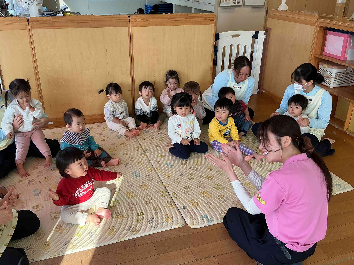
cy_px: 130
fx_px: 327
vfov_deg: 44.2
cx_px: 172
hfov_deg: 56.8
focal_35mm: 32
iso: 20
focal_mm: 3
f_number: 1.8
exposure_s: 1/120
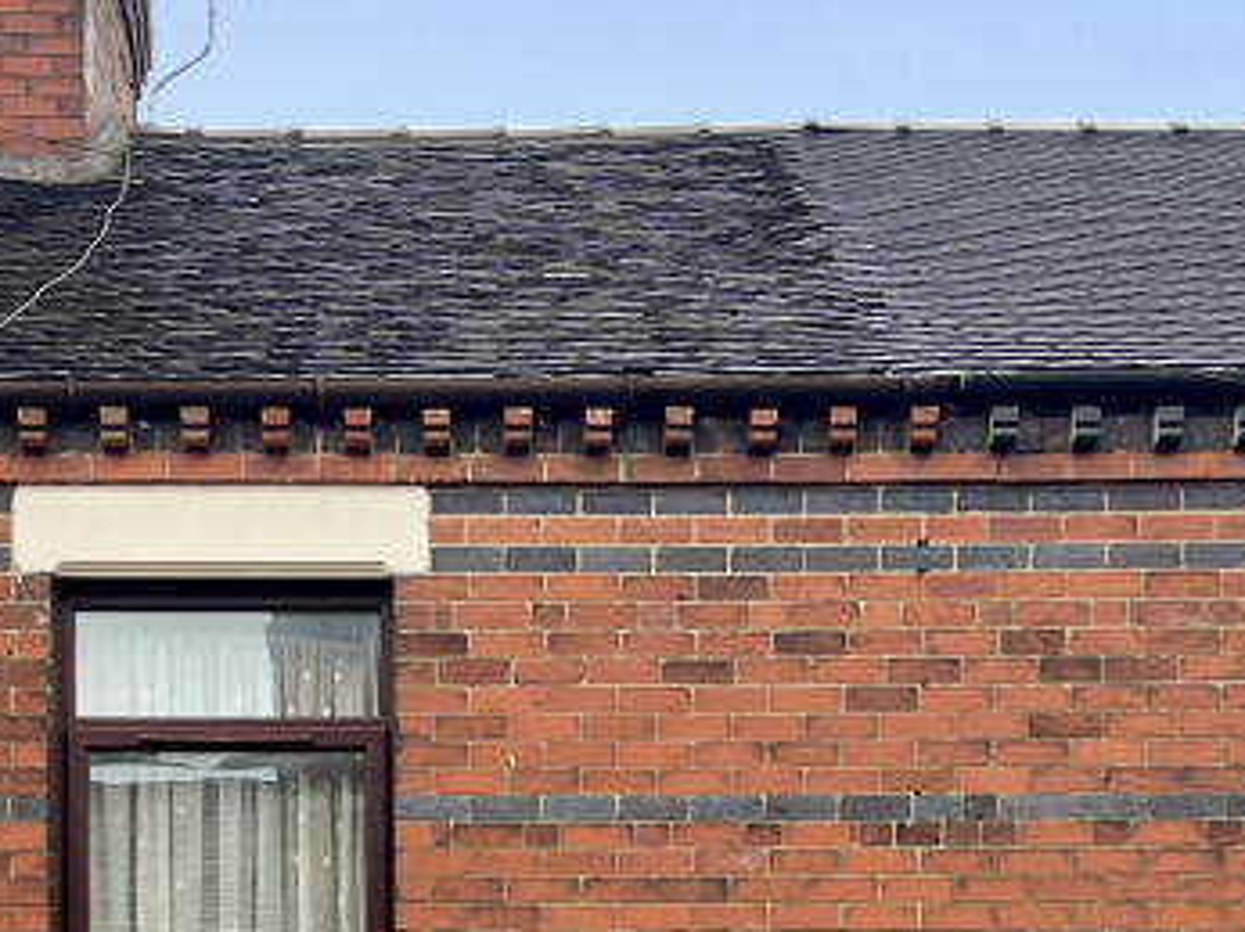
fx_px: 2767
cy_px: 1000
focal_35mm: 77
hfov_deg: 25.4
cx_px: 608
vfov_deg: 18.5
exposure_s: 1/121
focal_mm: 5.1
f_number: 1.6
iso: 50
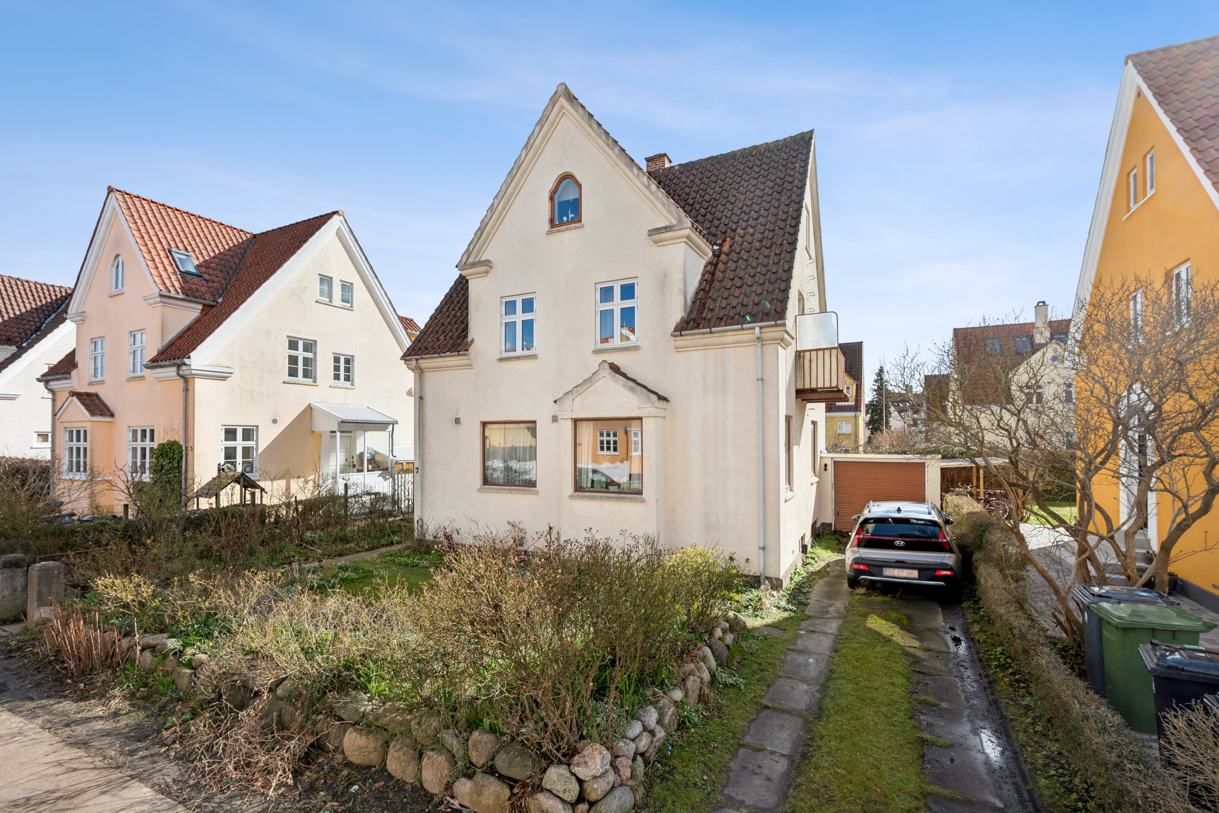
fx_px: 542
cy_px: 406
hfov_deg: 96.7
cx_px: 610
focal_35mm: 16
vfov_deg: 73.7
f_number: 8
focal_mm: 16
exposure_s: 1/250
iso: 100
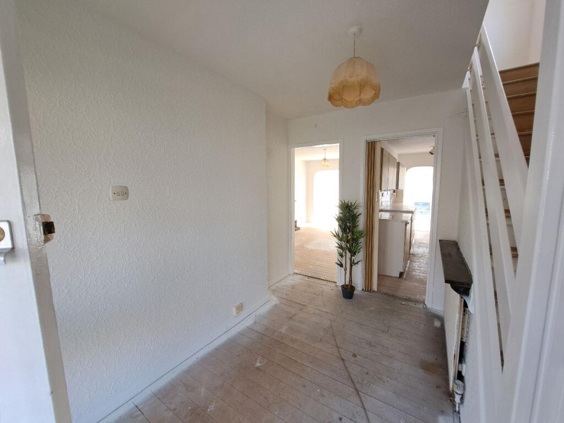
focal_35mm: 13
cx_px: 282
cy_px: 212
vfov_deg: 89.9
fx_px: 212
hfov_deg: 106.2
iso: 64
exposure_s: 1/50
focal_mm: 1.74
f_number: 2.2
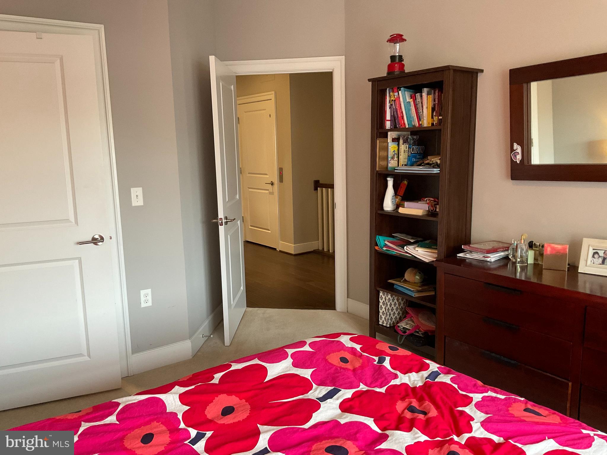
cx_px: 304
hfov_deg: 61.7
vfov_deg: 48.2
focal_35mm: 29
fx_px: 509
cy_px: 228
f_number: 1.8
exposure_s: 1/60
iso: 100
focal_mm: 3
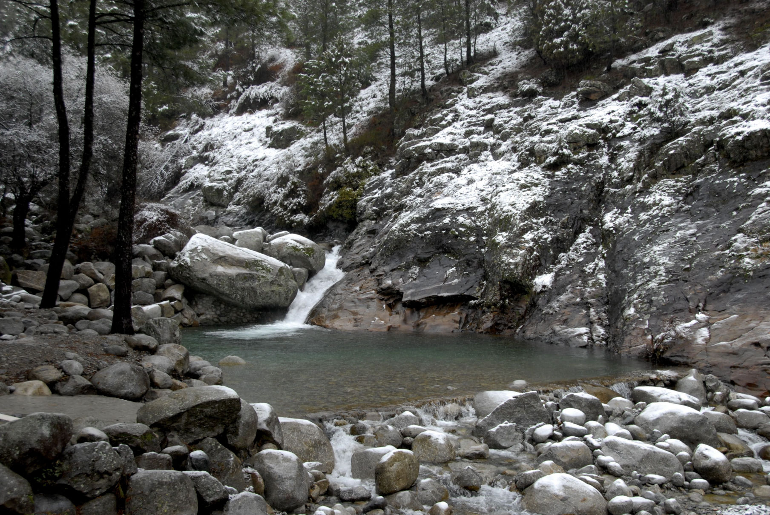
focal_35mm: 44
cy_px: 258
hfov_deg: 44.9
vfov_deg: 30.9
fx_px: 931
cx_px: 385
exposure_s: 1/125
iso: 400
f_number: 6.3
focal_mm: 29
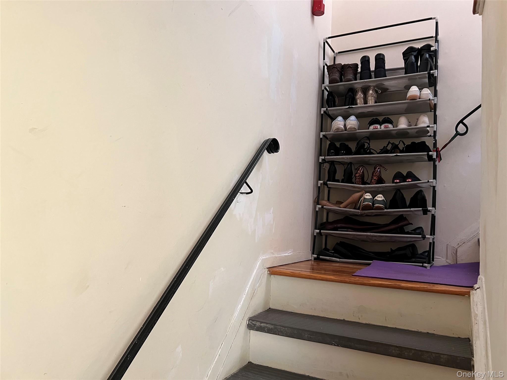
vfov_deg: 53.1
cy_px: 190
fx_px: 381
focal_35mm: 26
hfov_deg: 67.3
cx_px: 254
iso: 800
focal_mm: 5.7
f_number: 1.5
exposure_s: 1/30
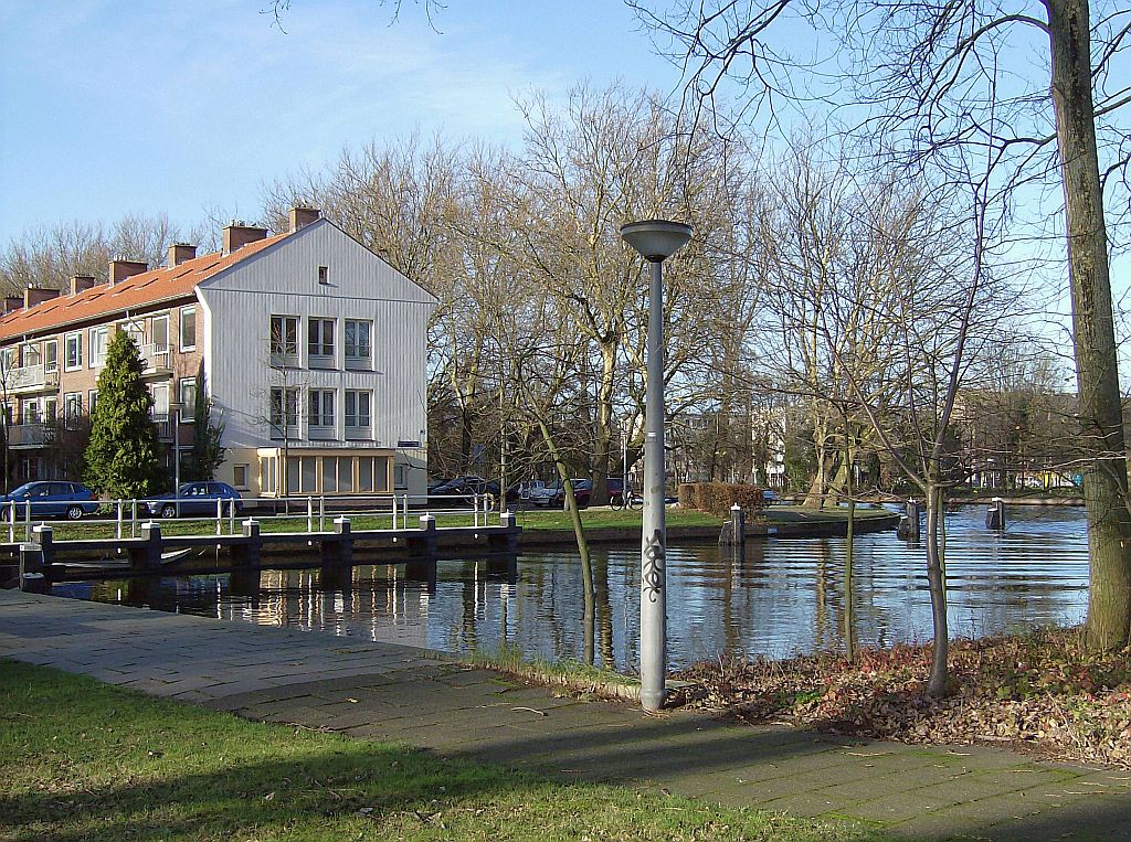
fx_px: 1499
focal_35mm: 46
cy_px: 421
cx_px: 566
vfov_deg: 31.4
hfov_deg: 41.3
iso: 100
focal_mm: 7.7
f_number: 5.1
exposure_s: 1/278
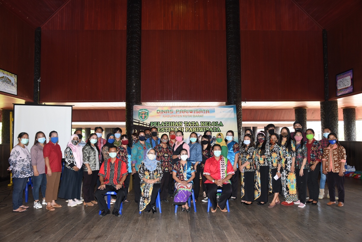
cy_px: 121
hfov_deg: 67.4
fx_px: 272
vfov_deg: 48.0
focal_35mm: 27
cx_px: 181
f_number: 7.1
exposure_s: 1/60
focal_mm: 27
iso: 800
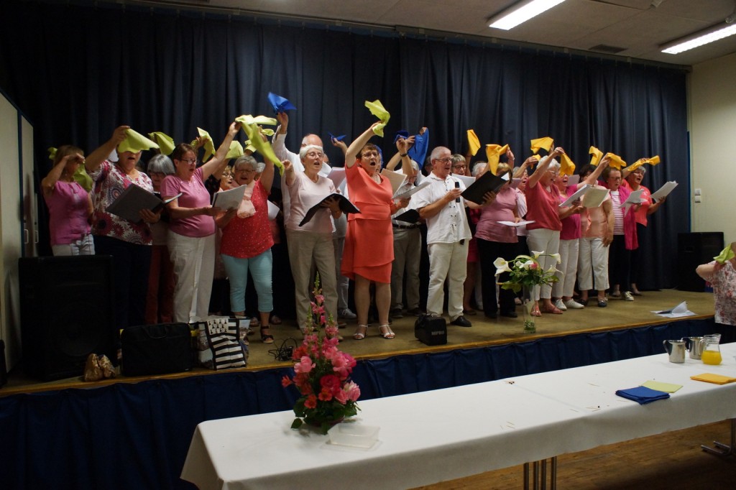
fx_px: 613
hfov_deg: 61.9
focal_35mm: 30
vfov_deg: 43.6
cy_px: 245
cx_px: 368
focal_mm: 20
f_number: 4
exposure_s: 1/125
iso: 1600
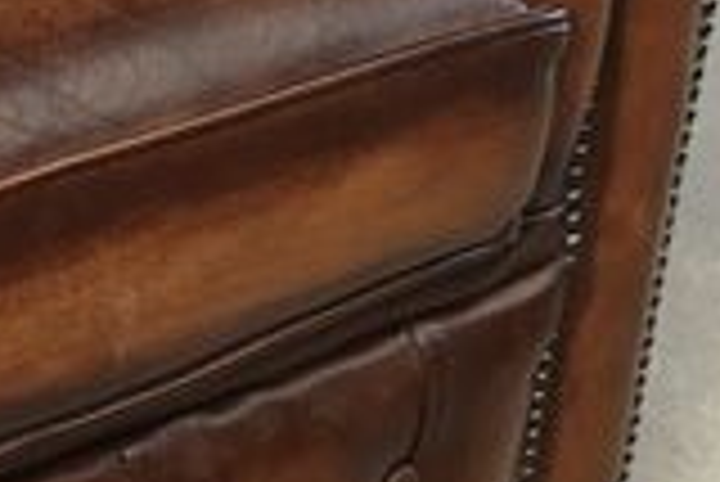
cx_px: -554
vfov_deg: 9.8
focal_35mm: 140
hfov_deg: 13.3
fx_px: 2802
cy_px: 27
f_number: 1.8
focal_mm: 5.58
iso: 200
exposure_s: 1/120
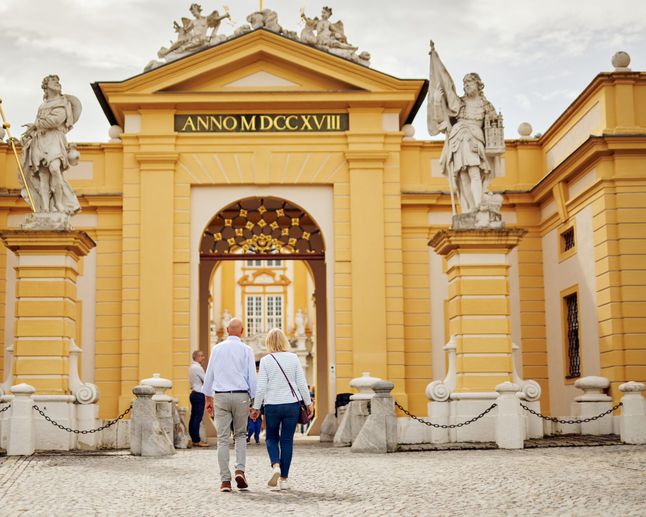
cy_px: 257
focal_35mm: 57
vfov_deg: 26.7
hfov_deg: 32.9
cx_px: 259
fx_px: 1090
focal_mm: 50
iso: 64
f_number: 1.4
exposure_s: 1/4000
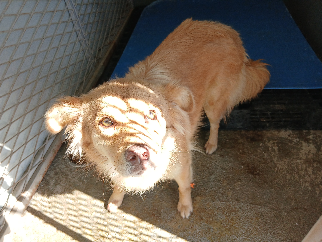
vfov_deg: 53.1
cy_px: 121
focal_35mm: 26
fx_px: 242
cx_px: 161
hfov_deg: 67.3
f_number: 1.8
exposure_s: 1/100
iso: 40
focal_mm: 3.98
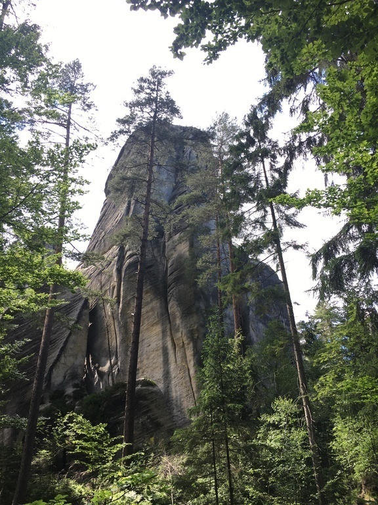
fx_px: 422
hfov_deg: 48.2
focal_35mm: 29
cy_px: 252
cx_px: 189
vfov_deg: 61.7
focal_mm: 4.15
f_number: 2.2
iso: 25
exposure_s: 1/283
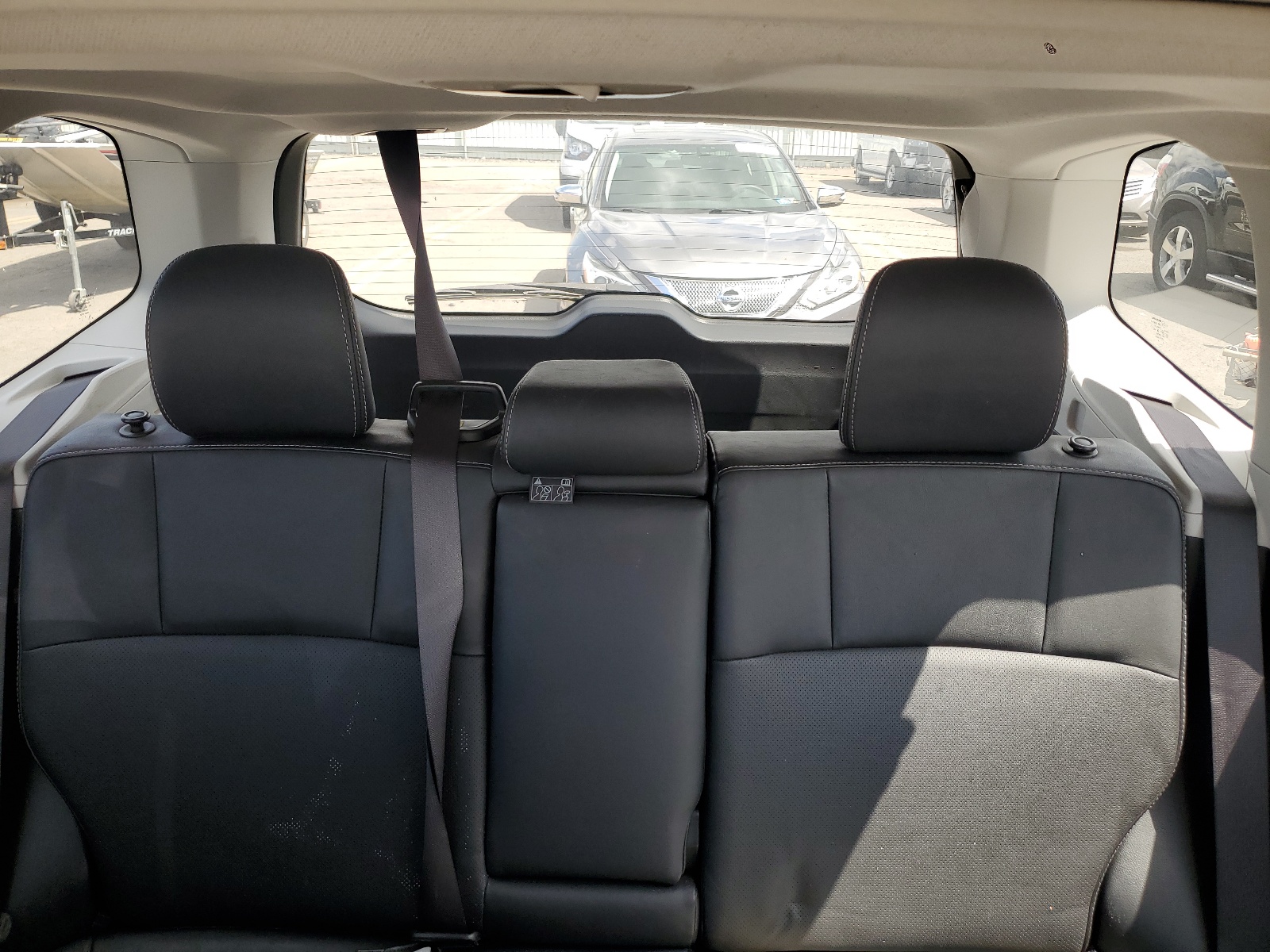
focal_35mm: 26
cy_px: 476
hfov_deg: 67.3
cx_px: 635
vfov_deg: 53.1
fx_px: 954
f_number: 1.5
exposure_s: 1/217
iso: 50
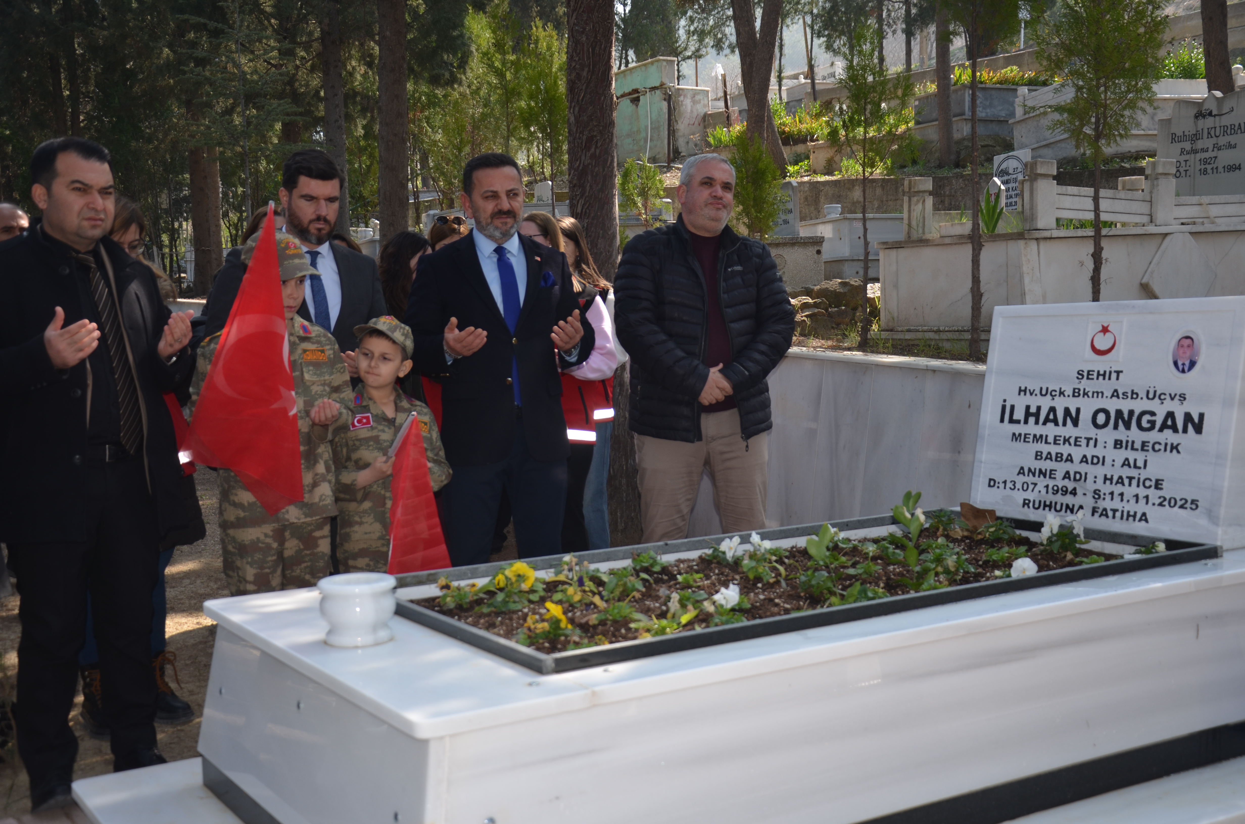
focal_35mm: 39
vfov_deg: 34.1
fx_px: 1346
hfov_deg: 49.6
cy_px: 412
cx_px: 622
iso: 100
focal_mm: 26
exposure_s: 1/250
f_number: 4
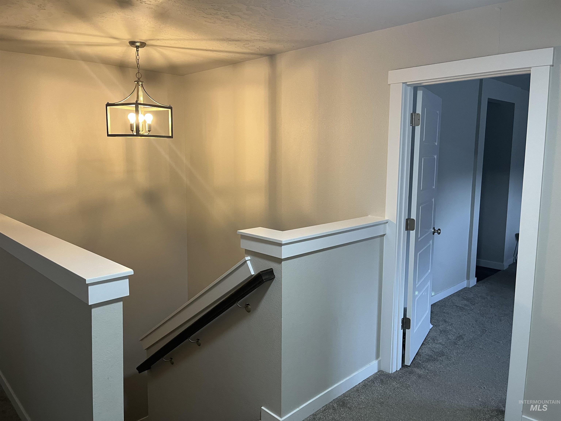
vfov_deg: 53.1
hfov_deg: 67.3
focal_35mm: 26
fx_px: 421
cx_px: 280
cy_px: 210
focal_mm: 5.1
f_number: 1.6
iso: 160
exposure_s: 1/60
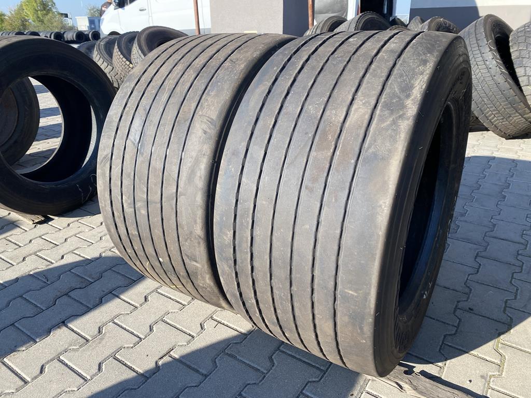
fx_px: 399
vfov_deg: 53.1
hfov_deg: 67.3
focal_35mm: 26
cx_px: 266
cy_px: 199
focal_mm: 4.25
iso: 32
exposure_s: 1/728
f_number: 1.8
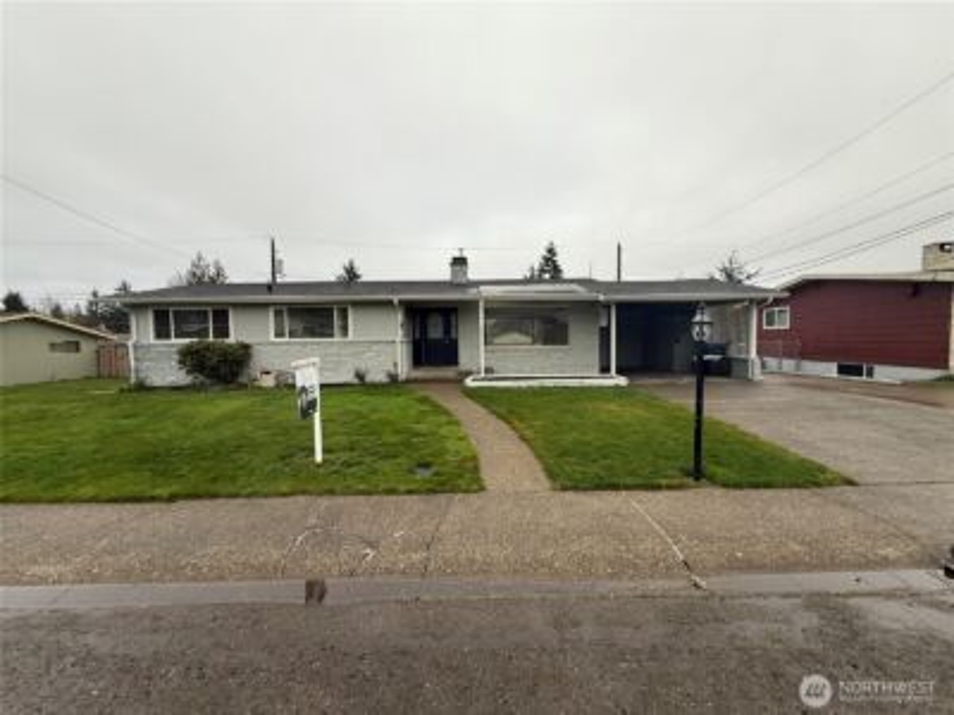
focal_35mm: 14
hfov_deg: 102.1
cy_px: 358
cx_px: 477
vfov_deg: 85.7
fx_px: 386
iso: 50
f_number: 2.2
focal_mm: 2.22
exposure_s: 1/198
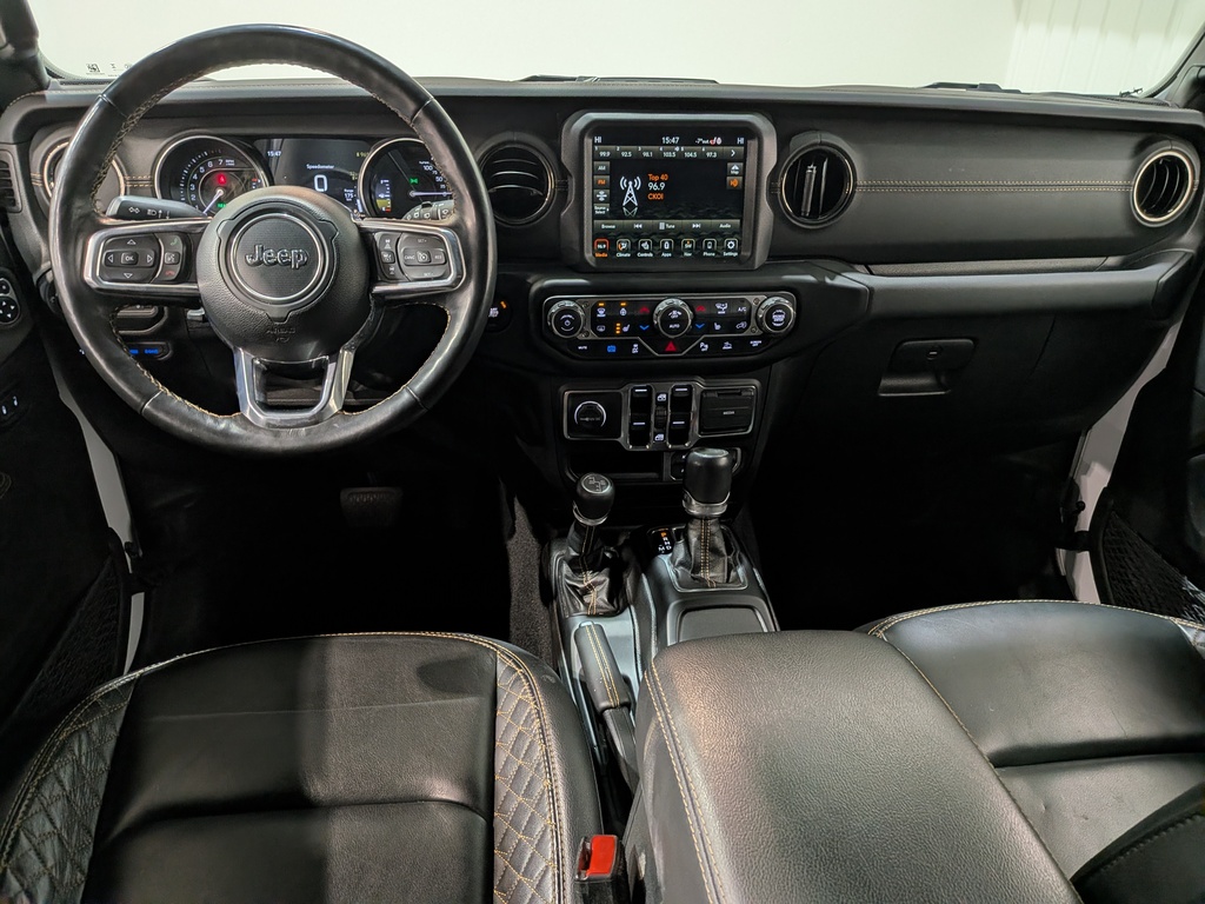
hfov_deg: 71.6
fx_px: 835
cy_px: 452
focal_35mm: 24
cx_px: 602
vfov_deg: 56.8
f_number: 1.7
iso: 51
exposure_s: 1/25
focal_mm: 4.53
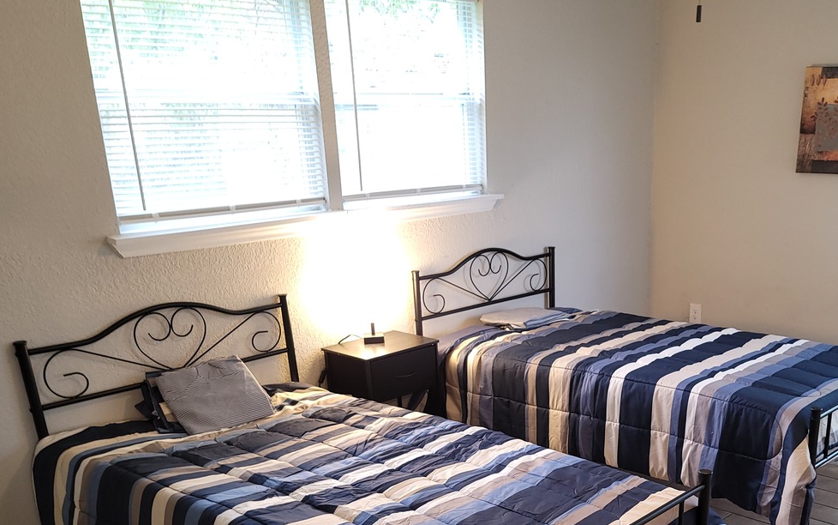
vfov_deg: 31.6
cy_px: 445
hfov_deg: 49.4
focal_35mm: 39
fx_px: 891
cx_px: 565
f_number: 1.8
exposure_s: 1/8
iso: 100
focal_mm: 7
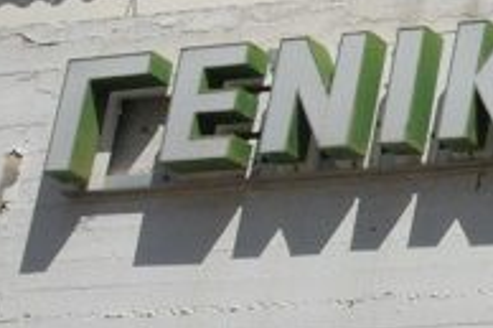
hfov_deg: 8.8
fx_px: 2791
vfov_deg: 6.7
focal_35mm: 204
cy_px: 70
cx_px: 1311
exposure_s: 1/1000
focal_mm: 22
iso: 1250
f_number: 16
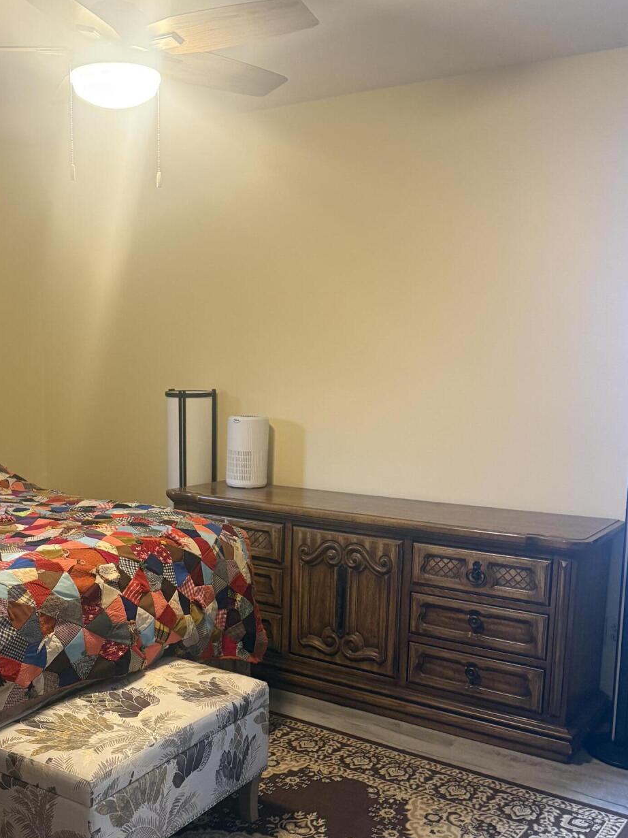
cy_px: 515
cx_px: 180
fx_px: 944
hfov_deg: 36.2
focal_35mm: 39
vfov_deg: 47.5
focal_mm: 6.76
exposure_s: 1/60
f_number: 1.78
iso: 400
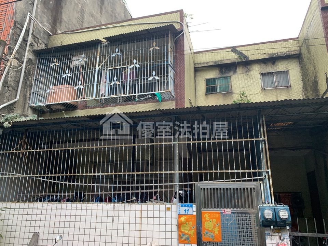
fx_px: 246
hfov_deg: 67.3
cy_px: 123
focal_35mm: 26
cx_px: 164
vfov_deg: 53.1
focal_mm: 4.25
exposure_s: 1/111
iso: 100
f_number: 1.8
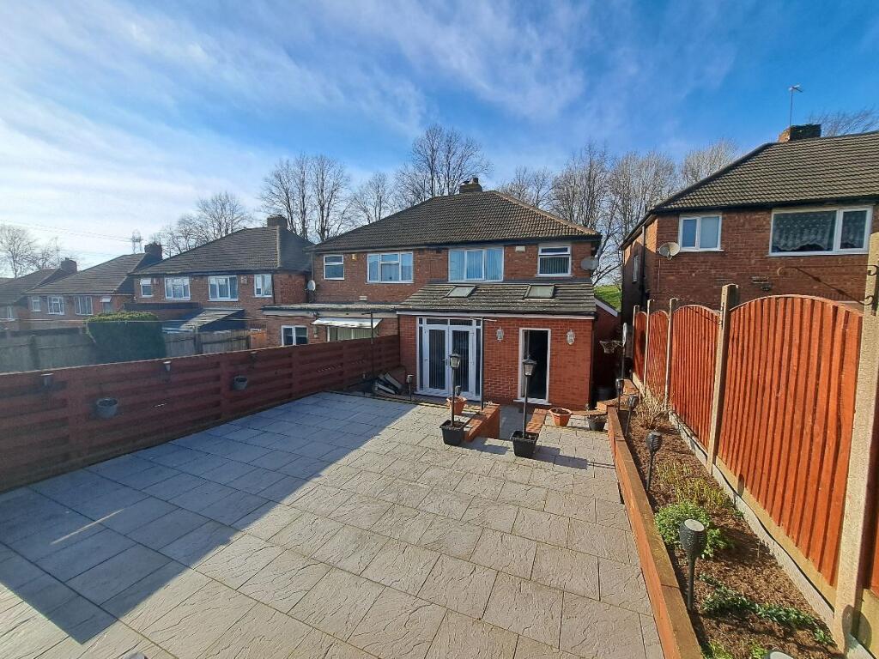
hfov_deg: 106.2
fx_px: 330
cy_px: 330
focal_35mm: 13
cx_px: 440
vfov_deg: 89.9
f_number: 2.2
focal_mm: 1.74
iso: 50
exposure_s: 1/1669
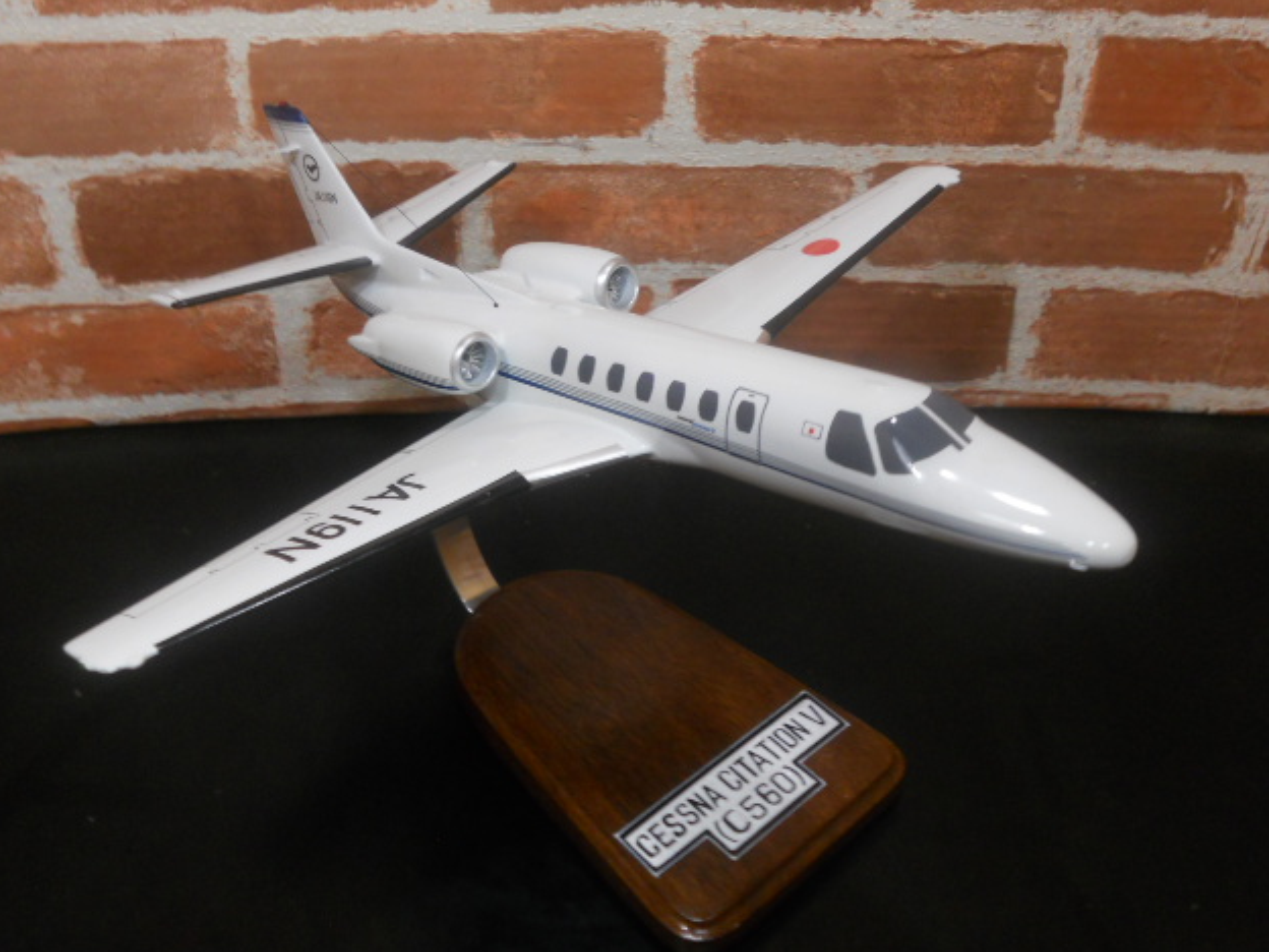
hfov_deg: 47.9
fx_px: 1430
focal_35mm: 39
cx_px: 628
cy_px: 472
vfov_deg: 36.8
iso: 250
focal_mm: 6.9
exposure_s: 1/30
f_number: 3.9
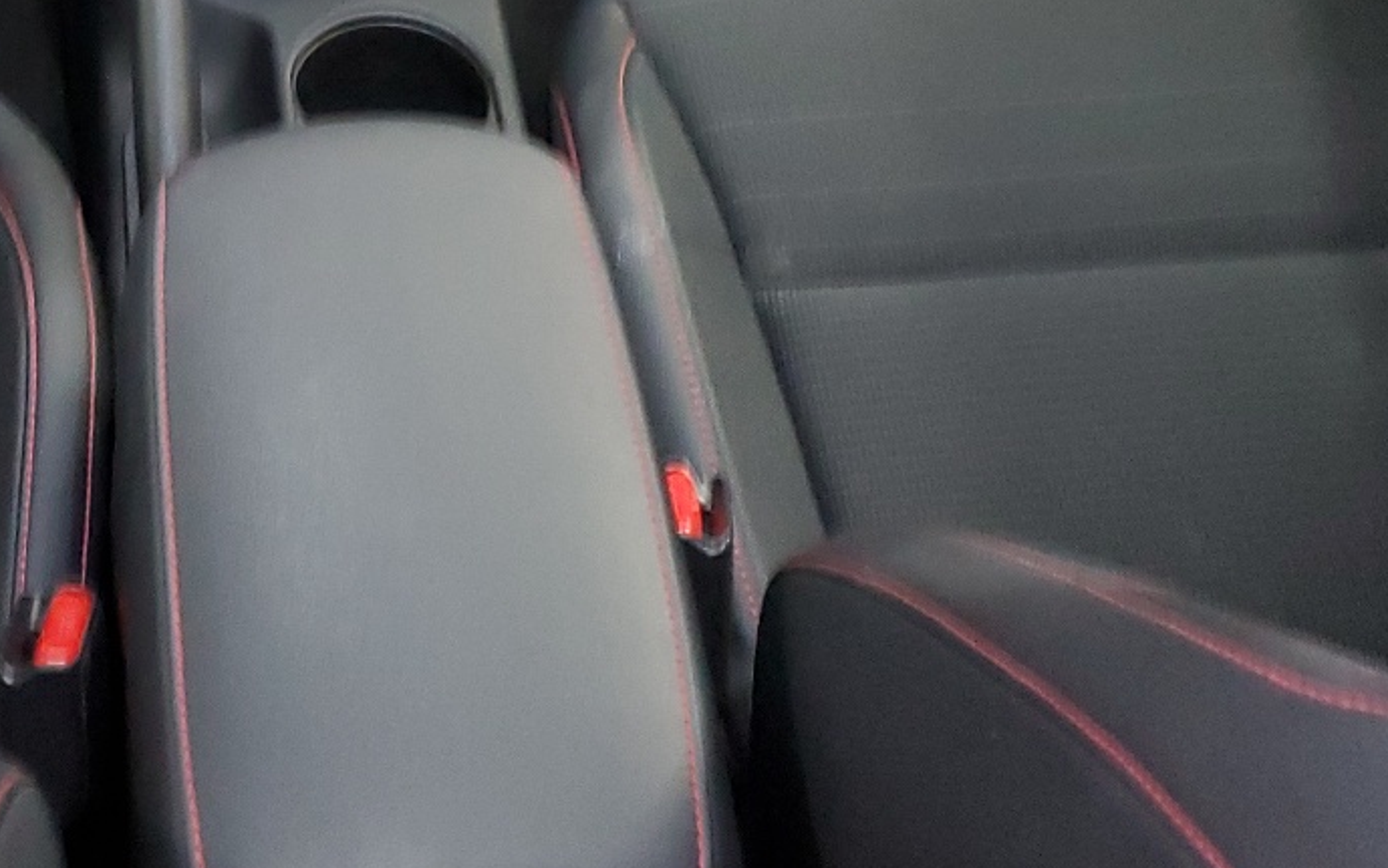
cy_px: -189
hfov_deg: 31.2
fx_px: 2422
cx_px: 284
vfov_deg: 19.1
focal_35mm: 64
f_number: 1.5
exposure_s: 1/15
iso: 340
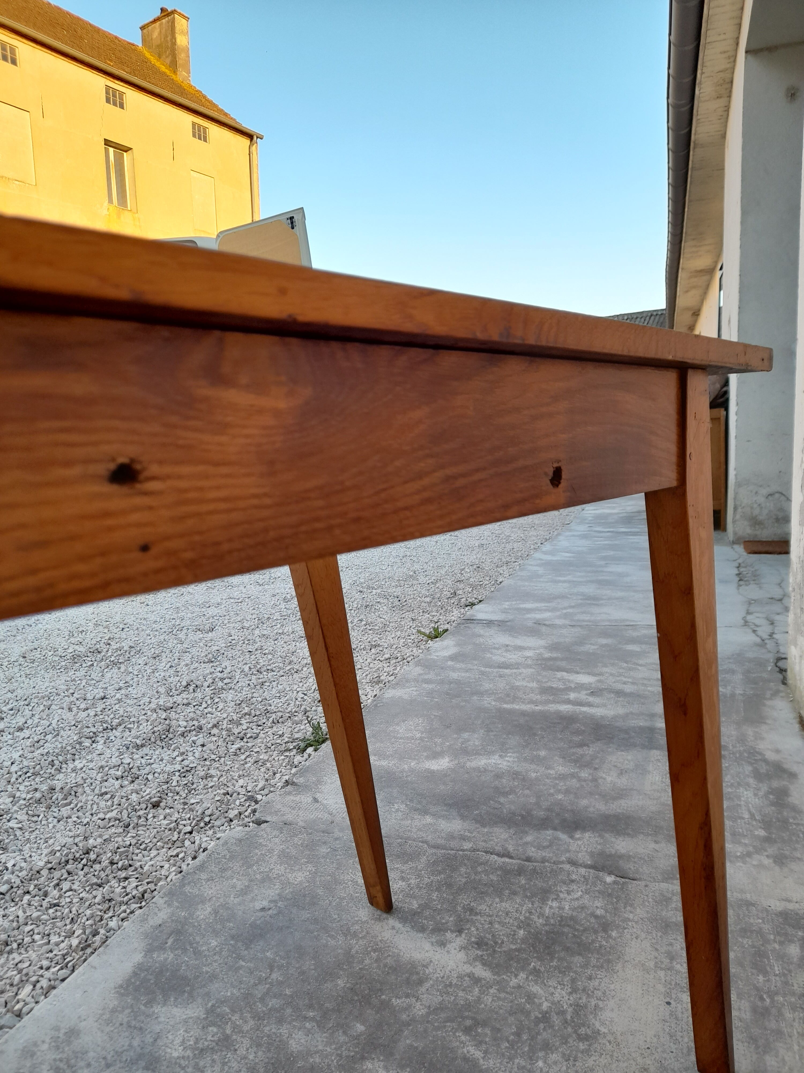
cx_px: 402
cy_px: 536
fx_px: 774
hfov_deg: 54.9
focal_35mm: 25
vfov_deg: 69.4
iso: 20
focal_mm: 4.6
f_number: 2
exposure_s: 1/100
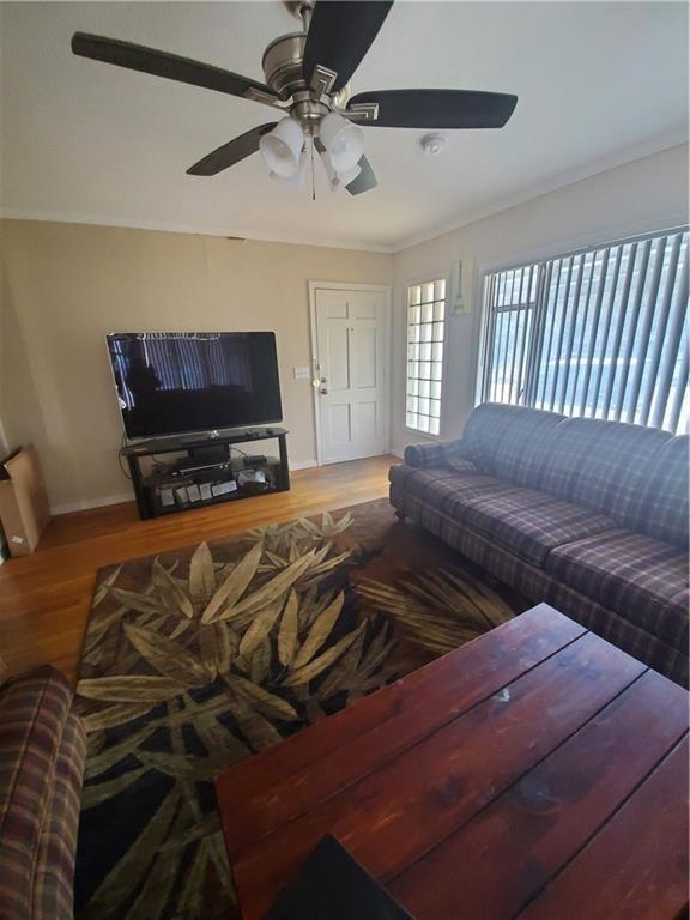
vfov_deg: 106.2
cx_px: 345
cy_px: 460
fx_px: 346
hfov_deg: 89.9
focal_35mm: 13
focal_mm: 1.8
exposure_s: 1/43
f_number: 2.2
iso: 320
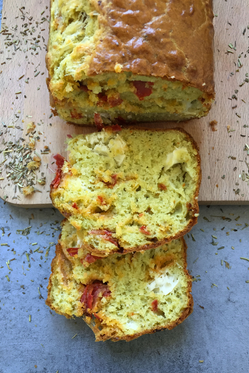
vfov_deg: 60.3
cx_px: 123
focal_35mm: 31
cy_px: 185
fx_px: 322
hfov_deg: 42.3
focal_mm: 4.15
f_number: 2.2
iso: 100
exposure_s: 1/33
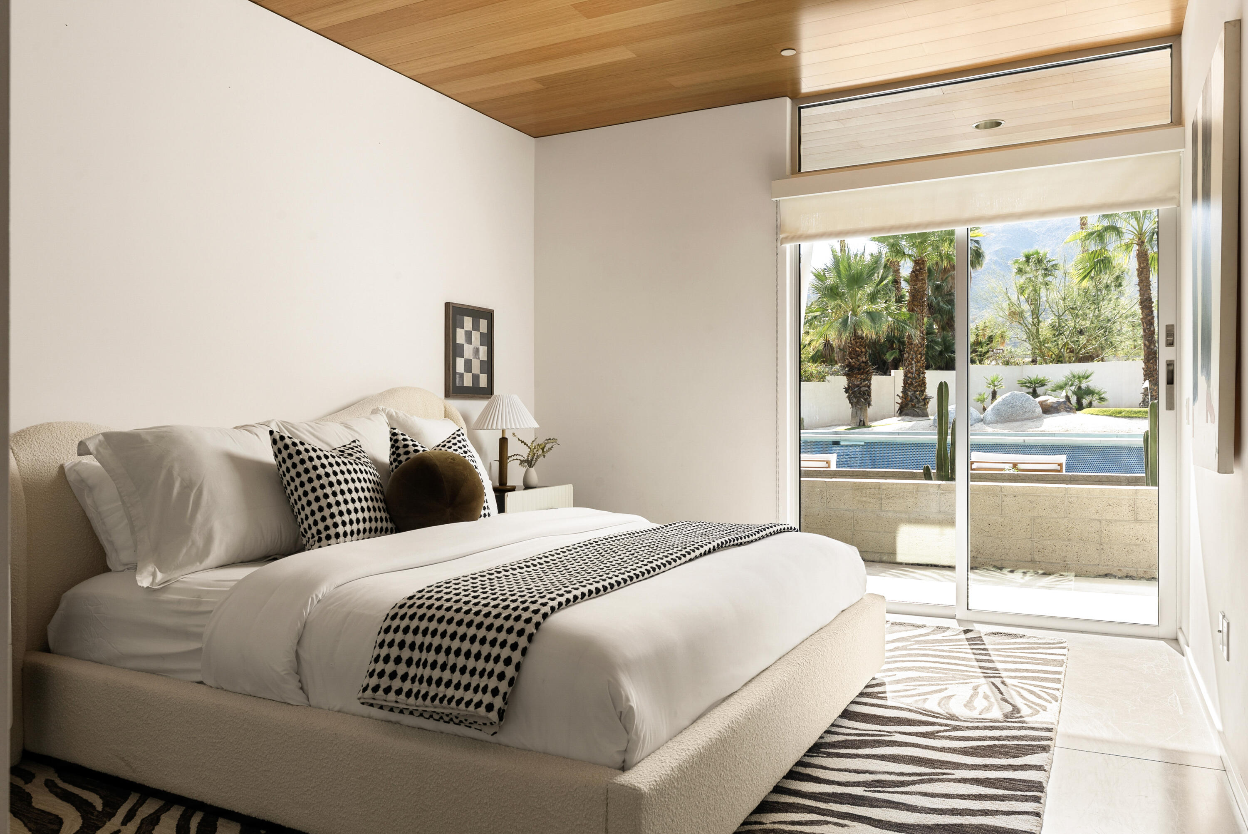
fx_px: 902
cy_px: 417
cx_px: 624
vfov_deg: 49.6
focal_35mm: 26
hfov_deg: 69.4
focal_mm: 26
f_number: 11
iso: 100
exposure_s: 1/40
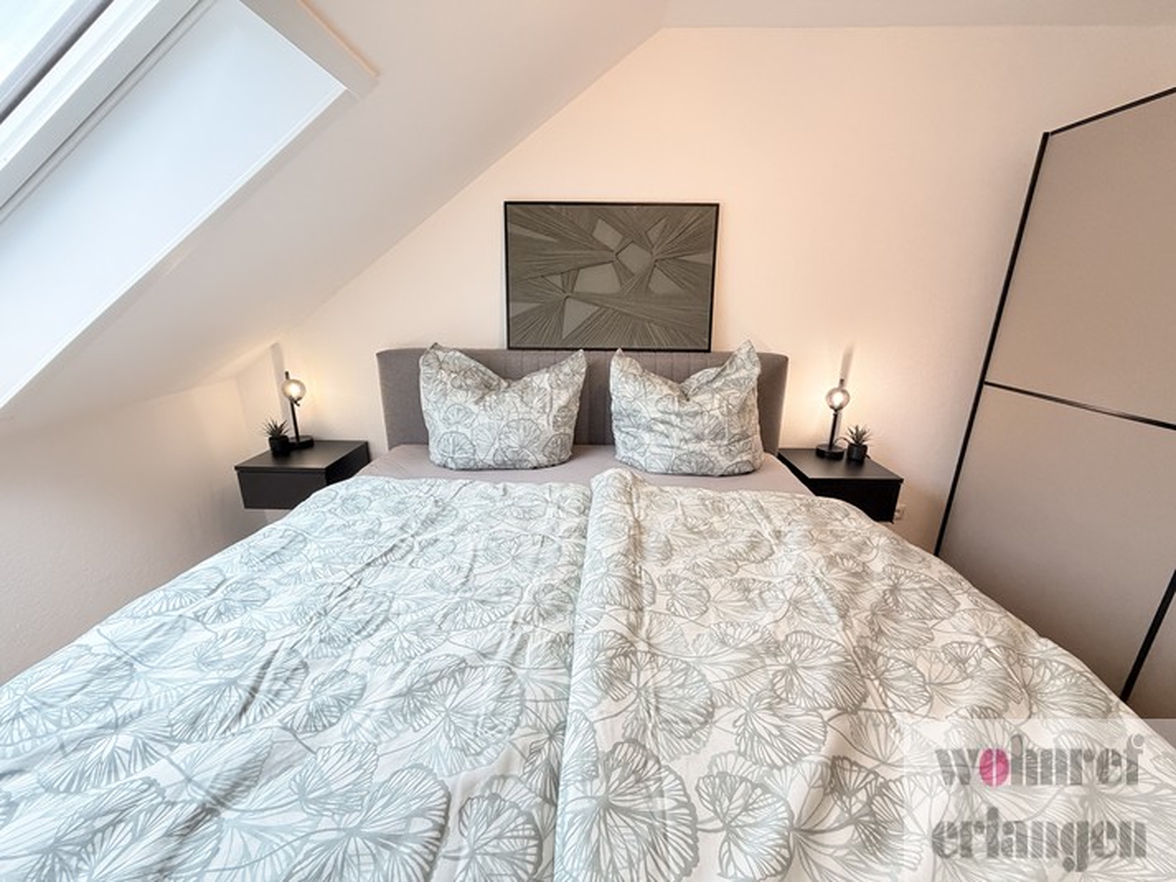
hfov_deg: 102.1
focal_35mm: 14
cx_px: 588
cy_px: 441
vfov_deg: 85.7
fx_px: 476
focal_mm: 2.22
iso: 320
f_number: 2.2
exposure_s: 1/121
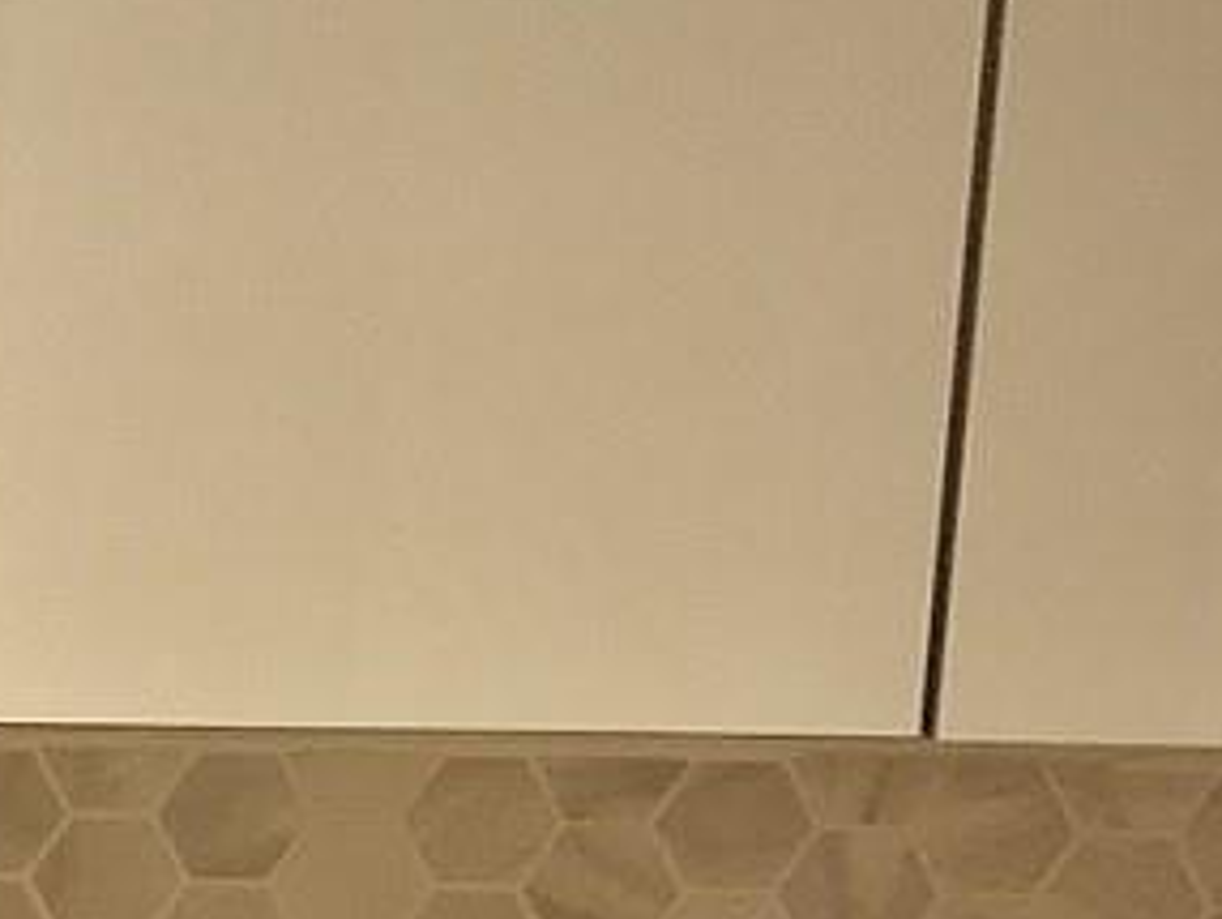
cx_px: -1978
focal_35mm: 162
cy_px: 1577
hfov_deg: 10.1
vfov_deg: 8.8
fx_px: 5724
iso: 25
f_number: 2.2
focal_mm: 4.15
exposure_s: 1/40
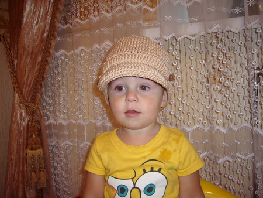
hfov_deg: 52.6
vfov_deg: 40.7
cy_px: 99
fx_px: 266
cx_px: 132
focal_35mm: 35
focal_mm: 5.8
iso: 100
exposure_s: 1/30
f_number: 2.8
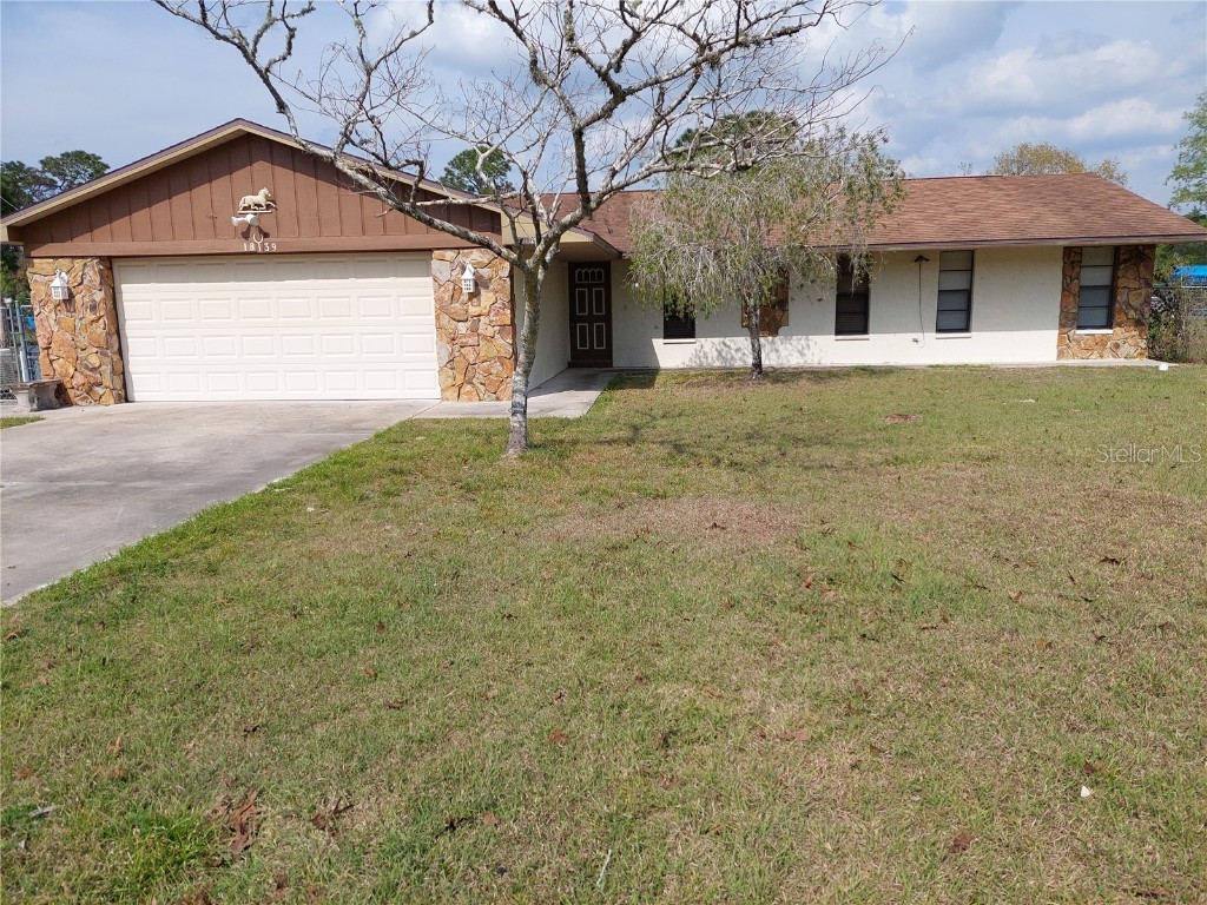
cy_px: 452
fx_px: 837
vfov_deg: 56.8
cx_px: 604
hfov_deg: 71.6
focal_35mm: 24
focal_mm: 5.23
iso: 40
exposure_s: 1/2282
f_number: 1.8
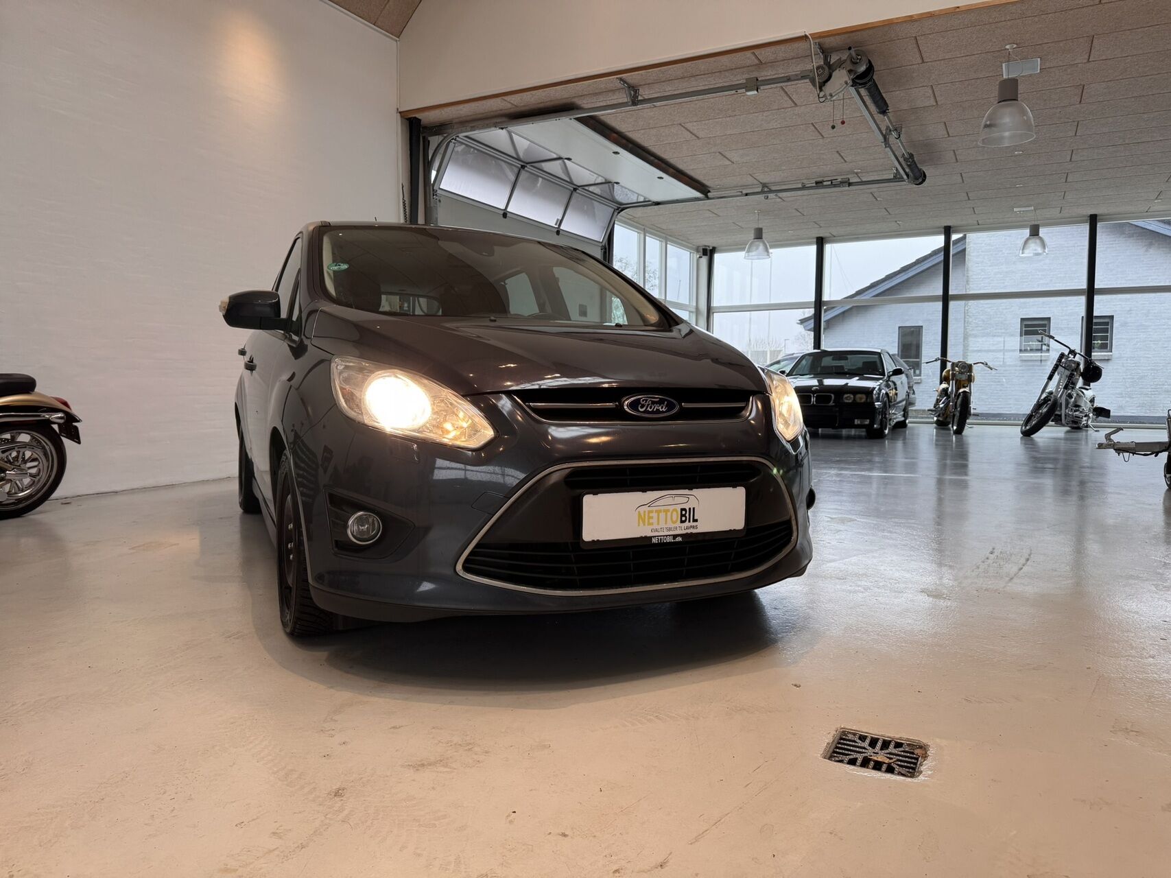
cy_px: 439
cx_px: 586
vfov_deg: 56.8
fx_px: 812
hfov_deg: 71.6
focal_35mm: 24
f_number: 1.78
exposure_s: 1/110
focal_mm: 6.76
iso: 80
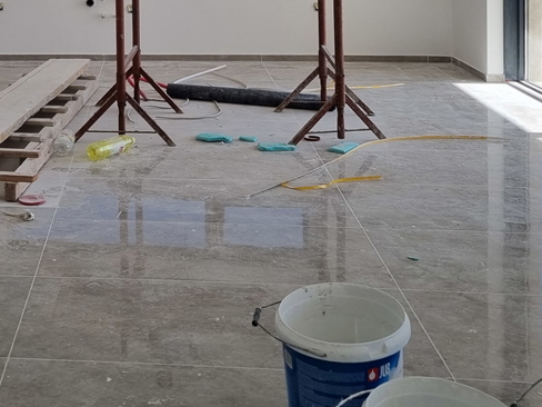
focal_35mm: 64
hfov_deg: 29.1
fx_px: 1002
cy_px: -69
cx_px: 57
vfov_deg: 21.4
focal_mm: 5.4
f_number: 1.8
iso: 50
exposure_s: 1/592
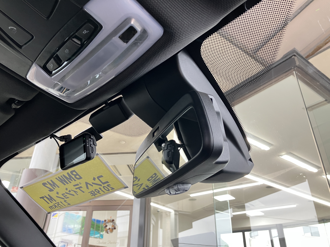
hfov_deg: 63.4
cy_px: 124
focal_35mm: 28
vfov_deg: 49.7
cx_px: 165
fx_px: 267
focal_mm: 3.99
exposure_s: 1/50
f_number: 1.8
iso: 200
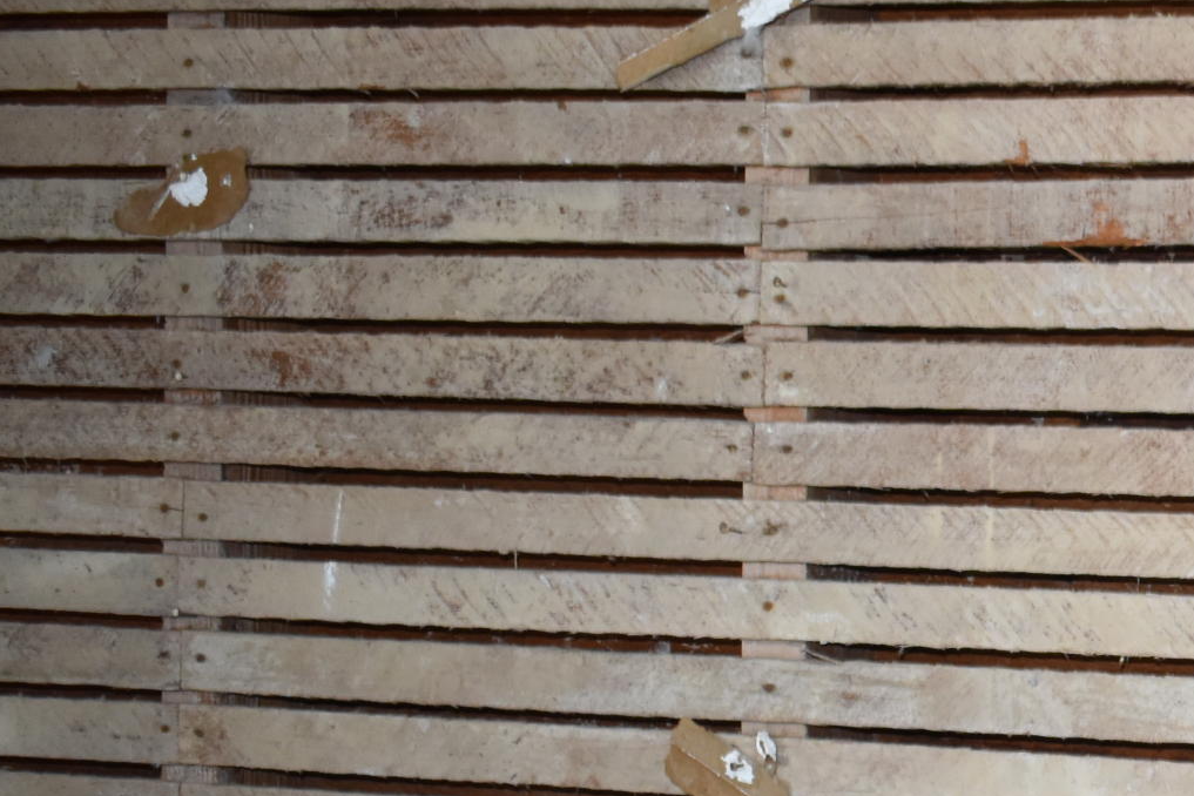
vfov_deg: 11.8
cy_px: 744
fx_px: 3814
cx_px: 1733
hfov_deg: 16.4
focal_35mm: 115
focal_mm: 26
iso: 800
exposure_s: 1/80
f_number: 4.5
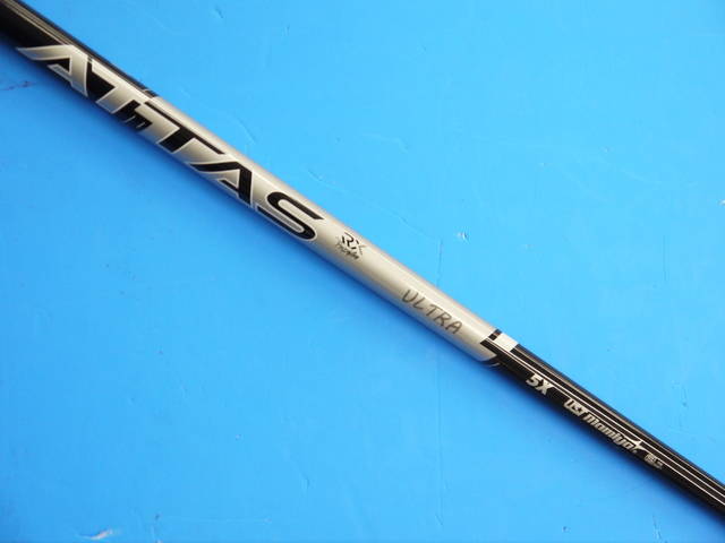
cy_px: 272
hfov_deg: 36.8
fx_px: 1089
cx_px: 362
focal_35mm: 52
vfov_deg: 28.0
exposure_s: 1/125
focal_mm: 26
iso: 800
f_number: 4.7
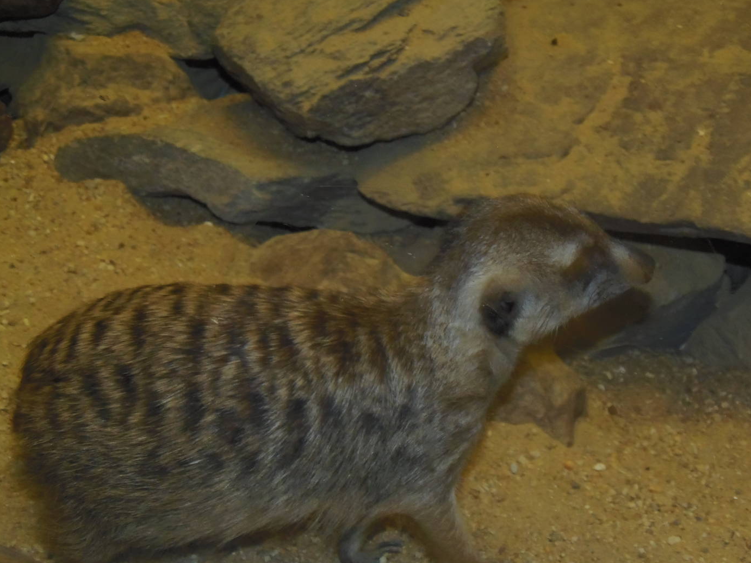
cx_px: 433
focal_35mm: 73
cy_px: 274
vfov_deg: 20.2
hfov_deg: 26.6
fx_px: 1584
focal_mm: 11.7
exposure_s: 1/30
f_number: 4
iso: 200
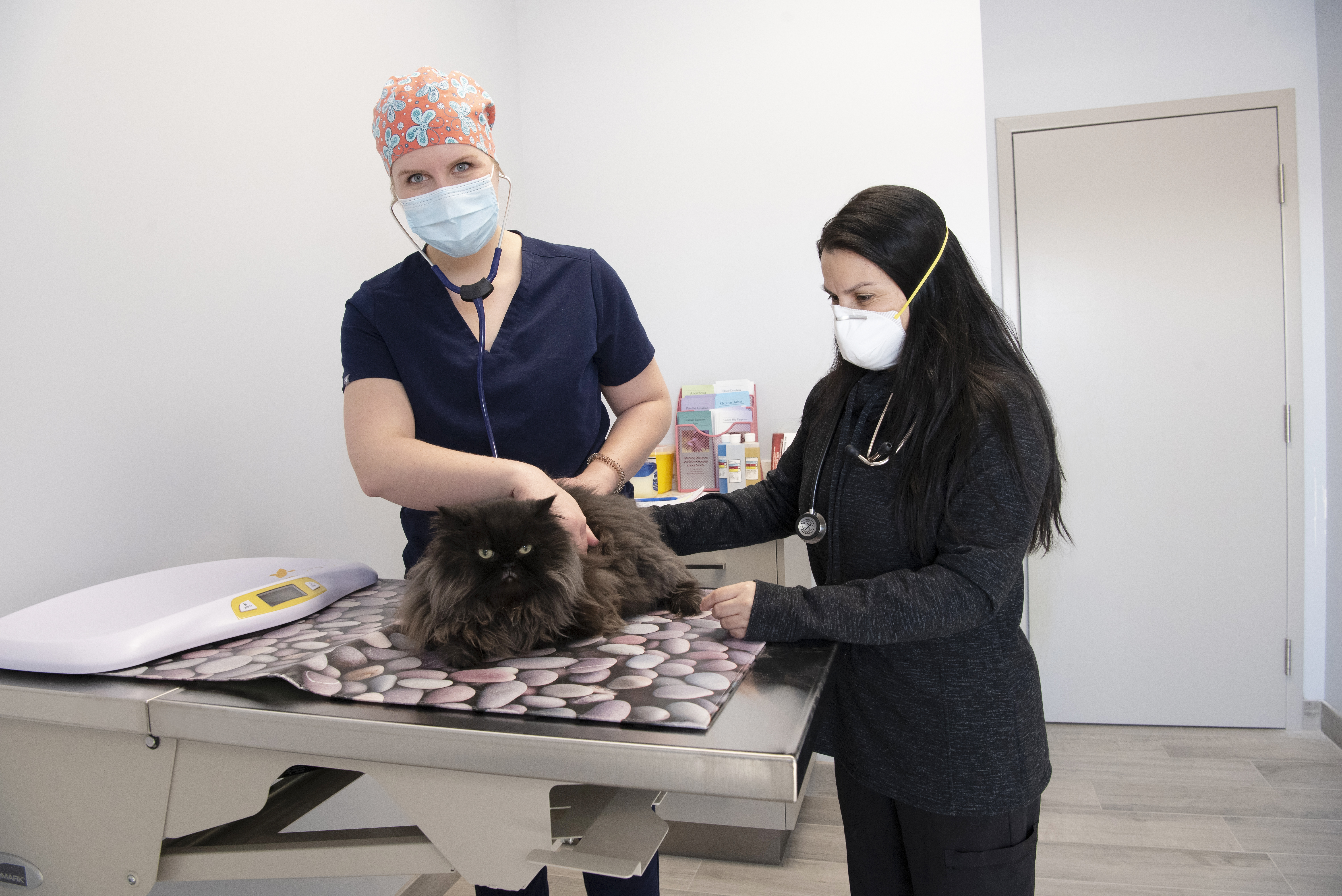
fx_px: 895
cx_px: 671
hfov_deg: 73.7
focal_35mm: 24
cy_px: 448
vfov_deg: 53.2
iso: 2200
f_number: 9
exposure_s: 1/60
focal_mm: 24
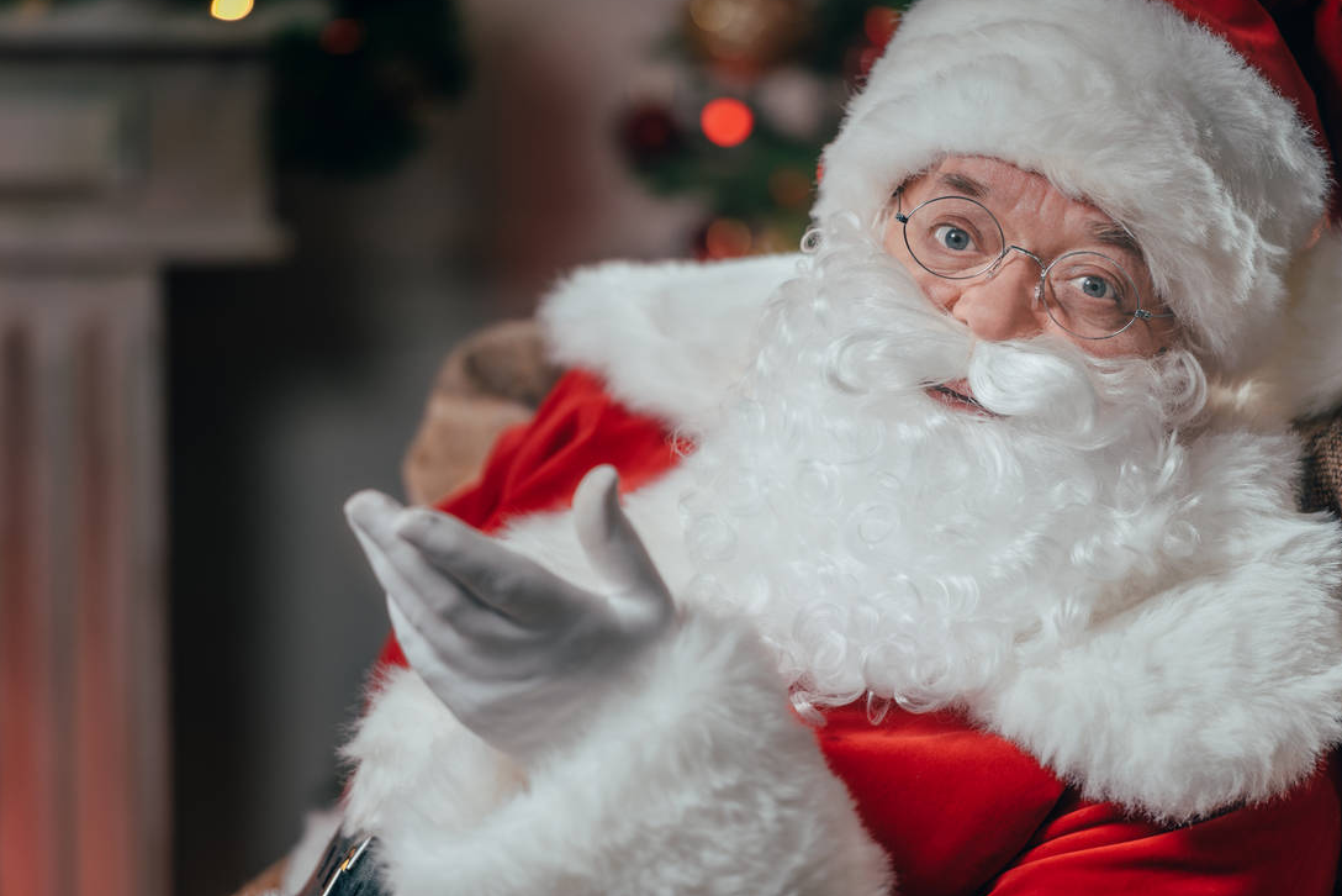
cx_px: 670
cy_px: 446
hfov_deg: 9.6
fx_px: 8016
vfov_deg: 6.4
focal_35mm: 215
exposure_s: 1/10
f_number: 2.8
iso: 64
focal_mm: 195
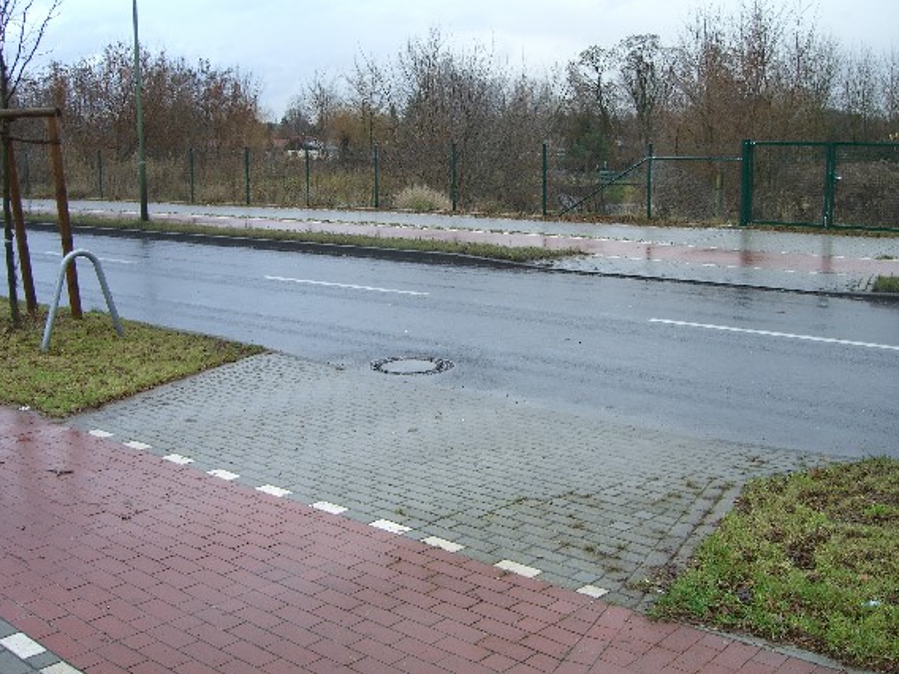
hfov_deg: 47.9
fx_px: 1013
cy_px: 333
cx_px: 447
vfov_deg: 36.8
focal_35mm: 39
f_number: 2.8
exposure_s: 1/100
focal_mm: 7.9
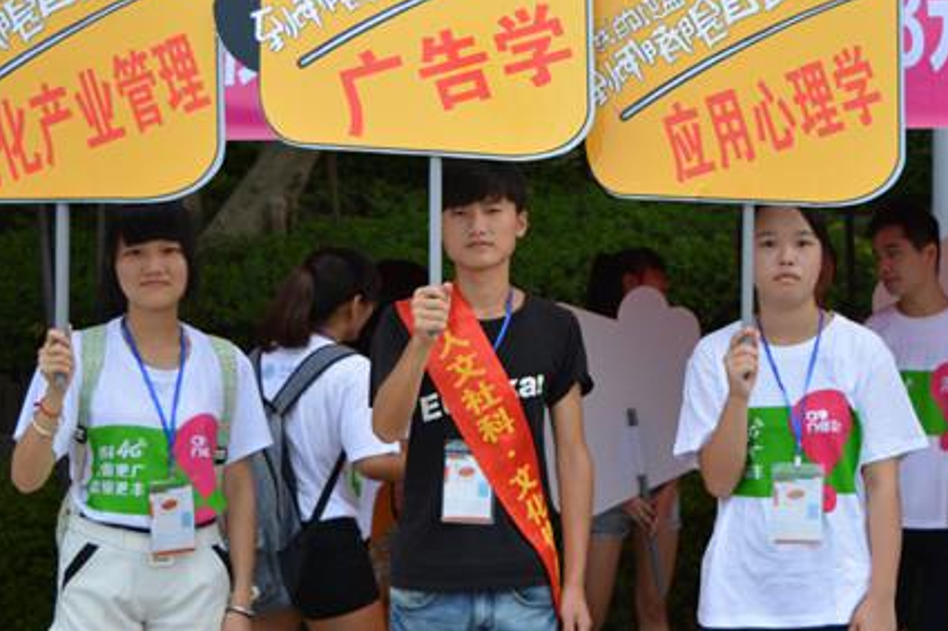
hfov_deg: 25.9
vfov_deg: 17.5
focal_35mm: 78
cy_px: 249
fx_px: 2053
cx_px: 633
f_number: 5
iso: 100
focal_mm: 34
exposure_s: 1/160
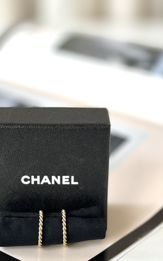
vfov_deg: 26.4
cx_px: 67
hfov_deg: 16.7
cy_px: 157
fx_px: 554
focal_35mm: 78
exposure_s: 1/100
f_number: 1.78
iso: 125
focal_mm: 6.86
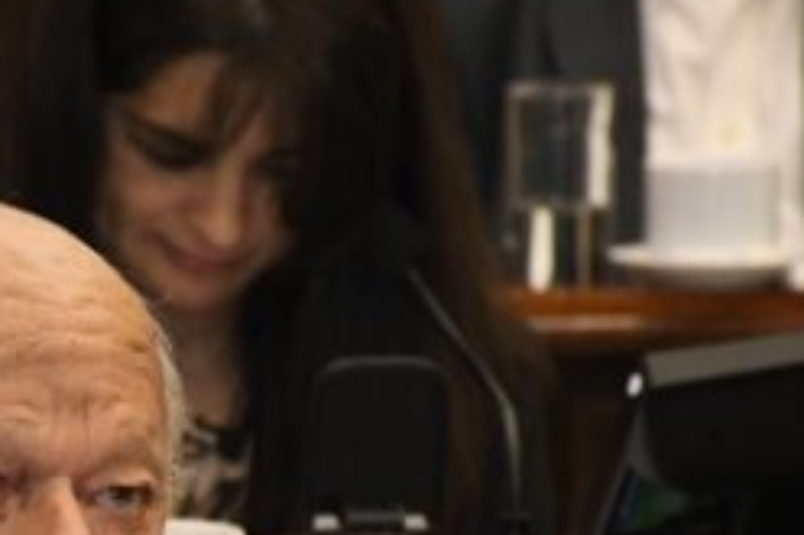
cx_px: 16
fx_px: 14507
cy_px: 684
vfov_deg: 2.1
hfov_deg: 3.2
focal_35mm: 650
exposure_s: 1/125
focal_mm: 140
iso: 2500
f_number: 5.6
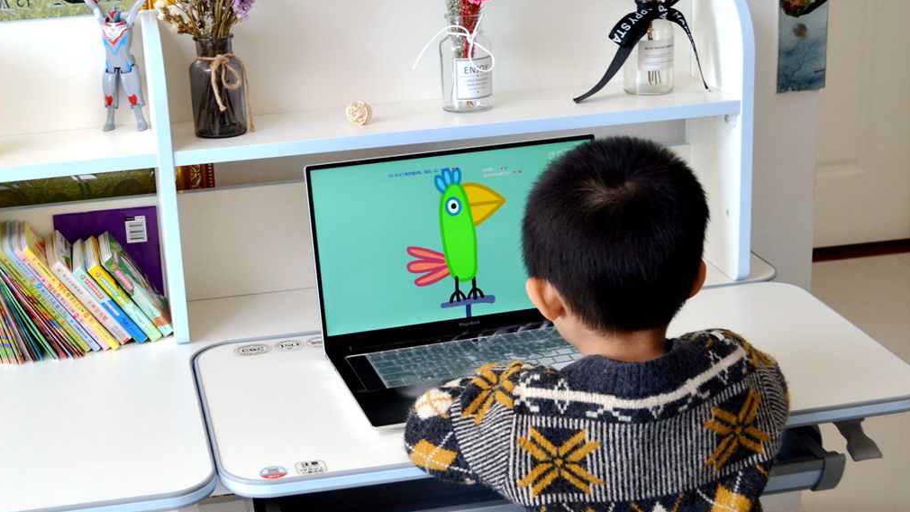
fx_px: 1520
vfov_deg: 19.1
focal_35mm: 63
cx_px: 382
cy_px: 246
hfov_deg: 33.3
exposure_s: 1/80
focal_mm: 30
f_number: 4.5
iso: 400
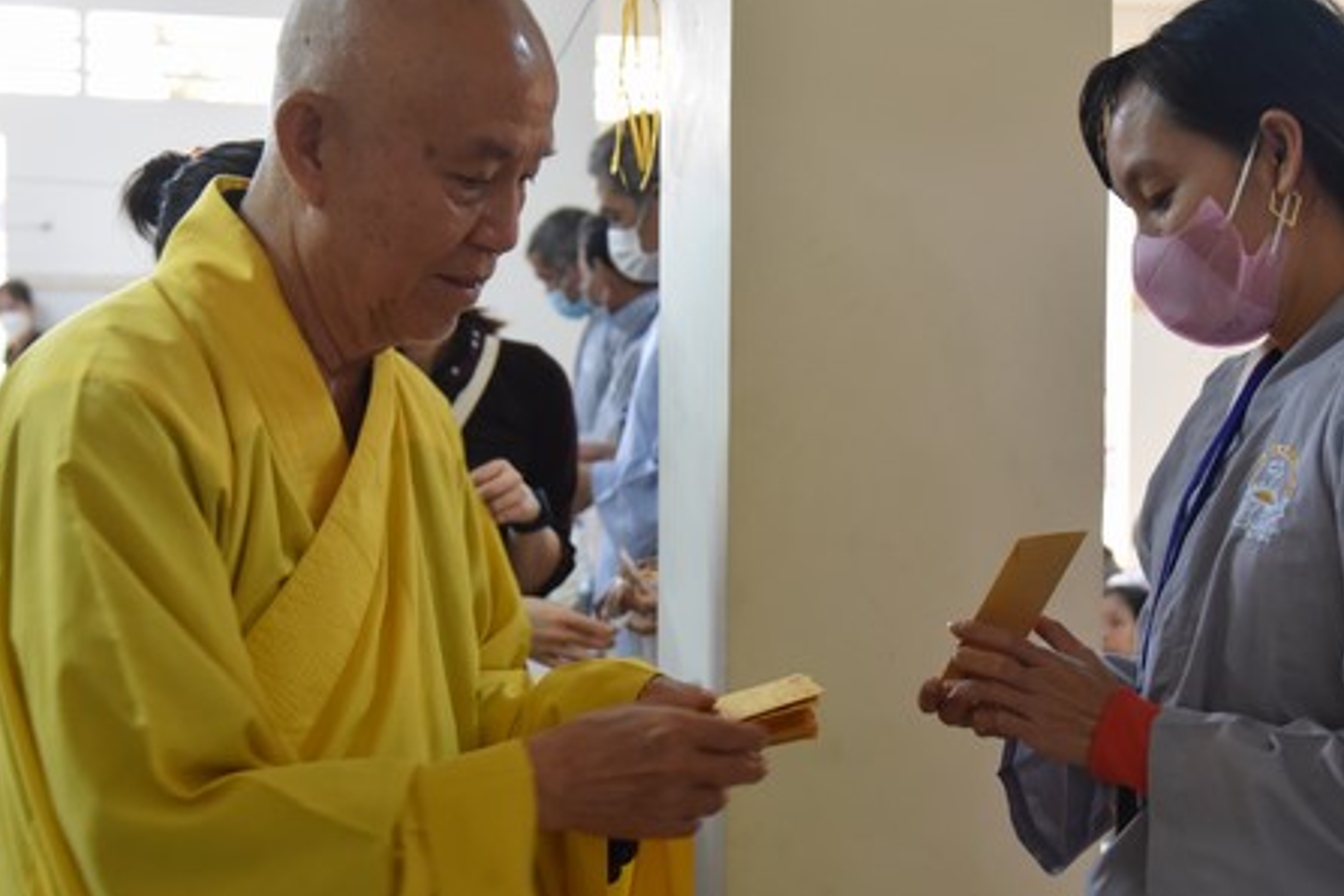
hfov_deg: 31.3
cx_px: 842
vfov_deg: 21.2
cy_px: 415
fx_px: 2389
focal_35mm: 64
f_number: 4
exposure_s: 1/60
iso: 3200
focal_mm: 44
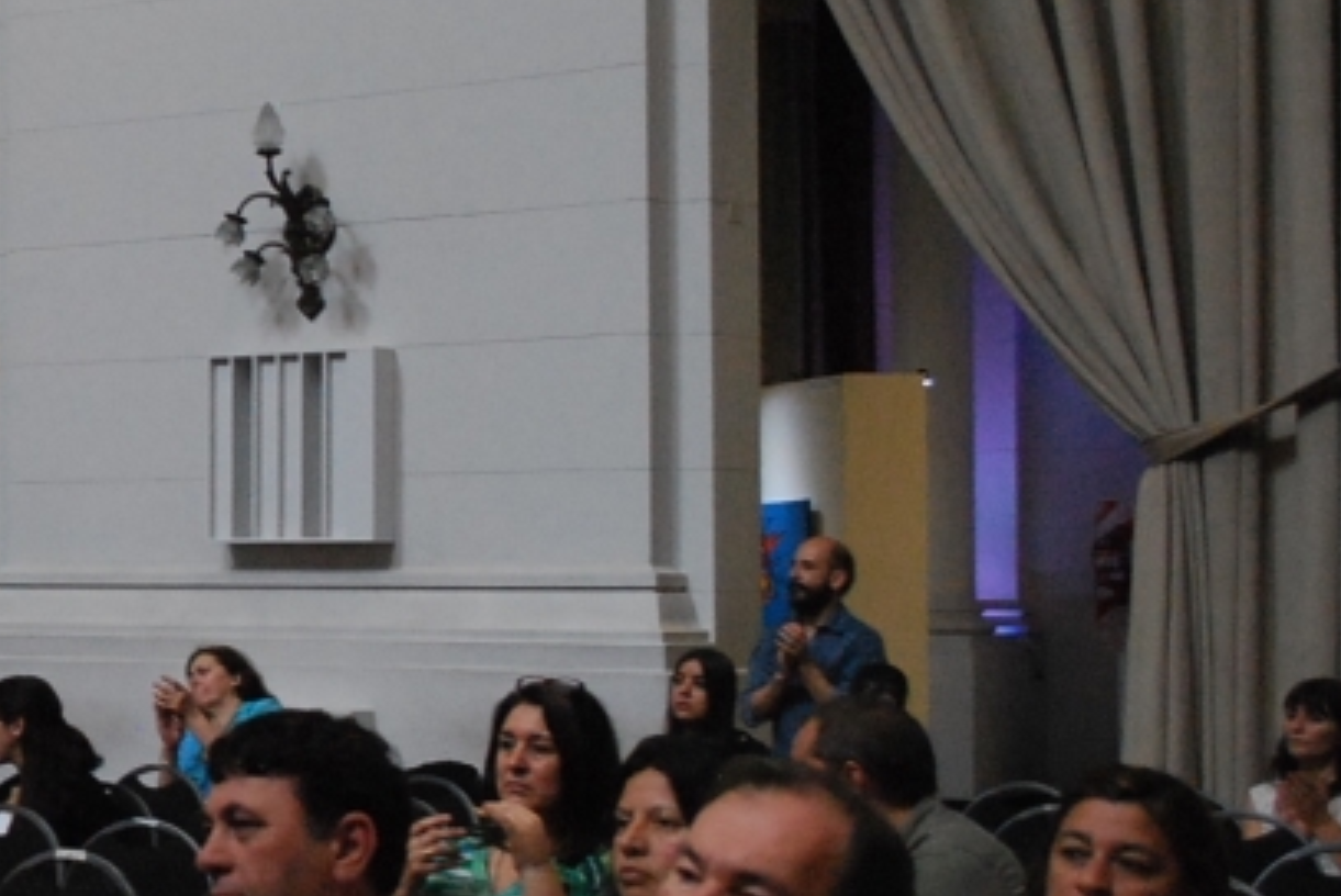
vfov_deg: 16.5
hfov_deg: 22.4
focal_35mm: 83
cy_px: 463
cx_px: -303
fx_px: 3094
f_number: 4.5
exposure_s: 1/125
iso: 1600
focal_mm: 22
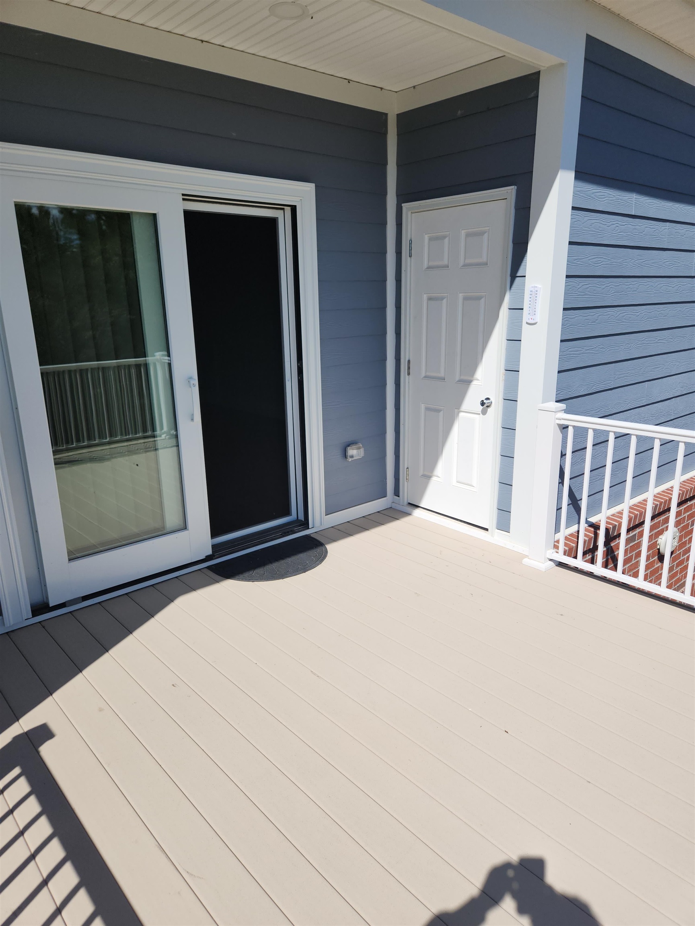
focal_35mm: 23
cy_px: 463
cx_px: 348
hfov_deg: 58.9
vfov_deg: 73.9
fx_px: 616
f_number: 1.8
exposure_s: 1/2565
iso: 20
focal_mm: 5.4
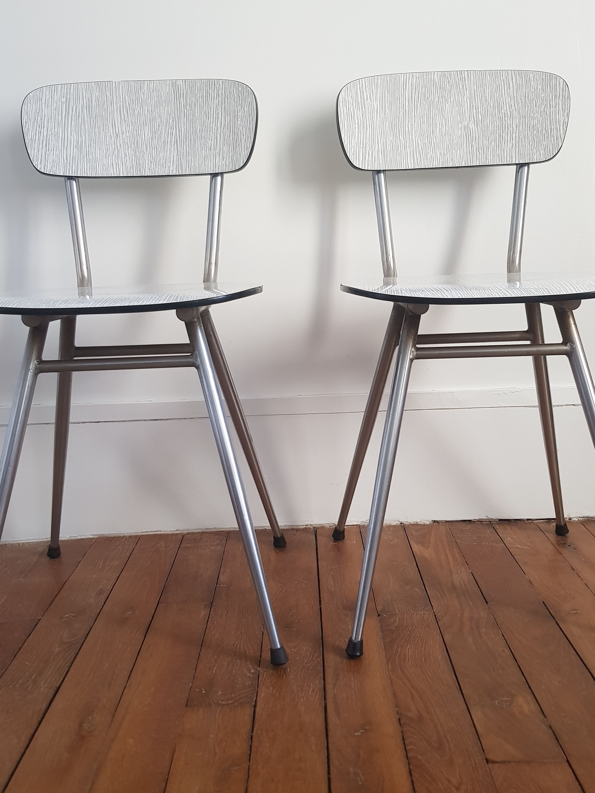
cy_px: 396
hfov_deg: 53.1
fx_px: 596
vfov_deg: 67.3
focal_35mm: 26
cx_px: 298
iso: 160
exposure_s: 1/34
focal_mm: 4.2
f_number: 1.7
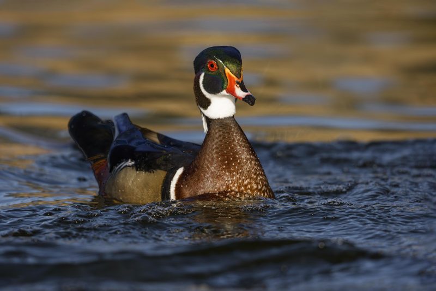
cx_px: 218
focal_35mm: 735
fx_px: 8899
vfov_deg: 1.9
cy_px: 146
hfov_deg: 2.8
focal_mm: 735
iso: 1000
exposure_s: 1/2500
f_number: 8
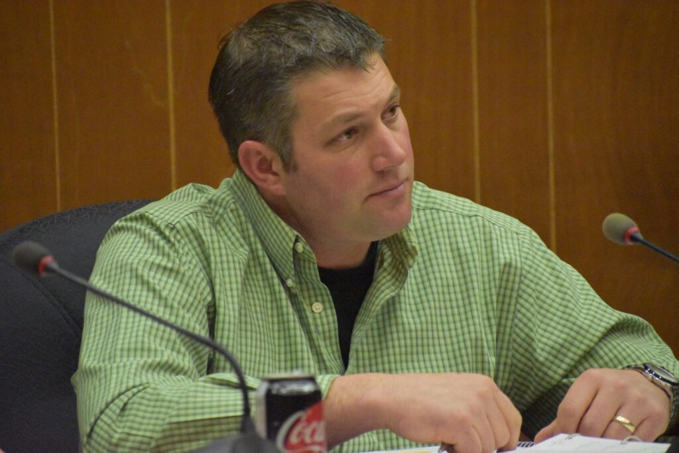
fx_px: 6508
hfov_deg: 6.0
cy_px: 226
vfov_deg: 4.0
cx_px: 340
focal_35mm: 345
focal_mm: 230
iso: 12800
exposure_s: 1/500
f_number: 5.6
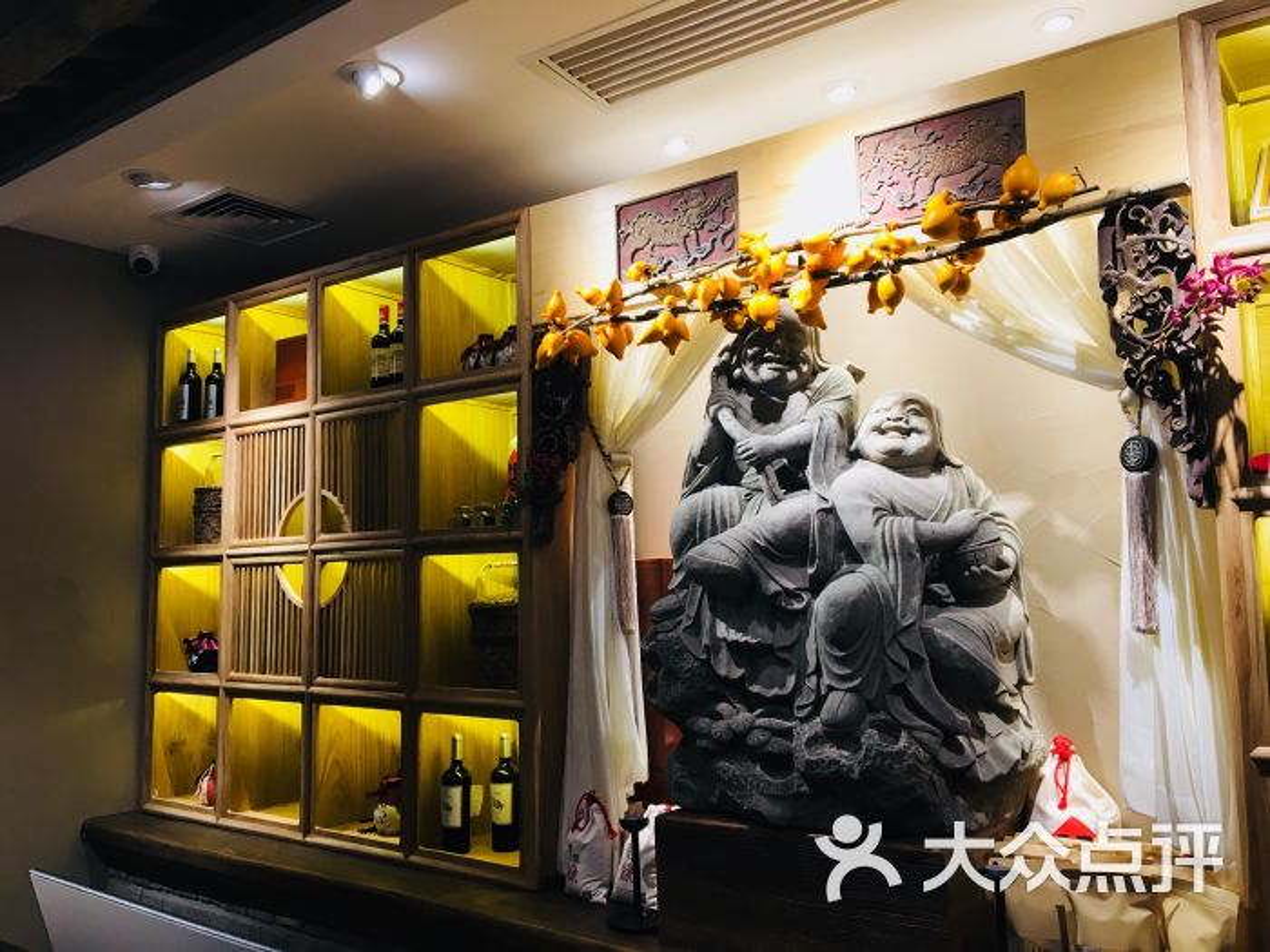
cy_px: 476
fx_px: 1064
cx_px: 635
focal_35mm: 29
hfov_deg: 61.7
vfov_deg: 48.2
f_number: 2.2
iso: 64
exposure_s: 1/33
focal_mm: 4.15
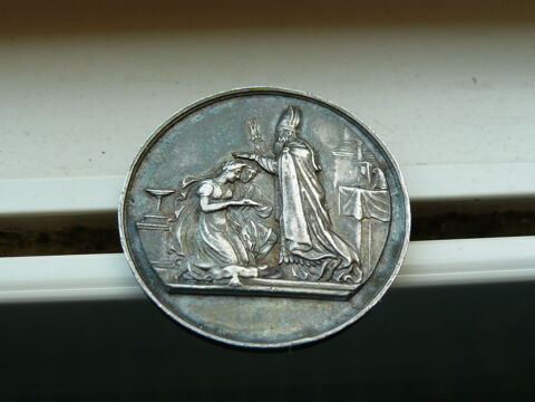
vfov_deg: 33.6
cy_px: 201
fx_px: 665
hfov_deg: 43.9
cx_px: 268
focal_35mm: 43
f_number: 3.7
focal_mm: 5.8
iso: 100
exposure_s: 1/40
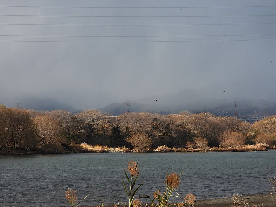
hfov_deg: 15.8
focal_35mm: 125
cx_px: 138
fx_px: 997
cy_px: 104
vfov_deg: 11.9
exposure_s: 1/640
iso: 100
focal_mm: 22.3
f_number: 4
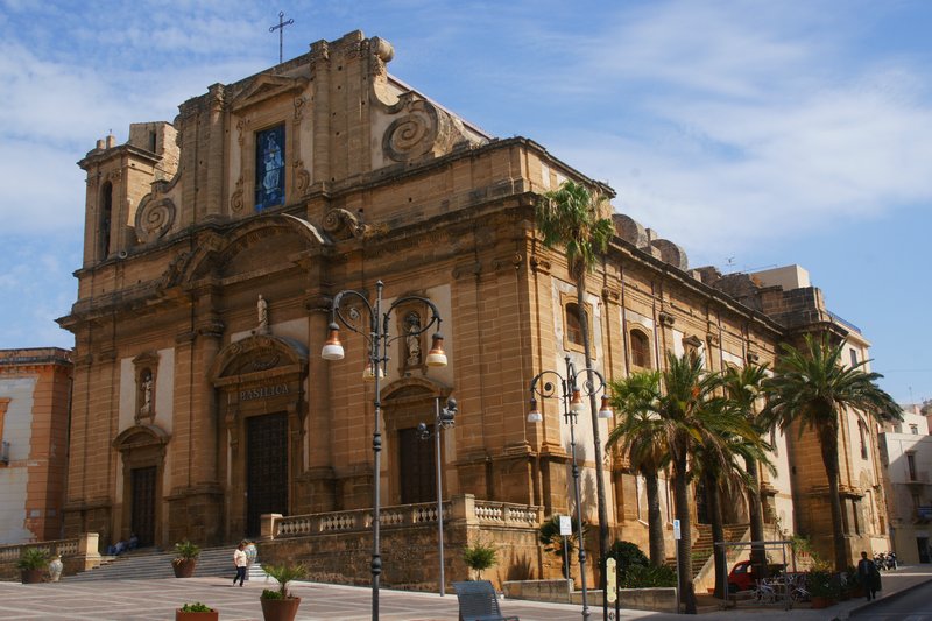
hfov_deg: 54.4
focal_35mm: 35
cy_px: 310
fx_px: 906
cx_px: 466
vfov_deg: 37.8
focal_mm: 35
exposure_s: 1/250
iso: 200
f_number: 11
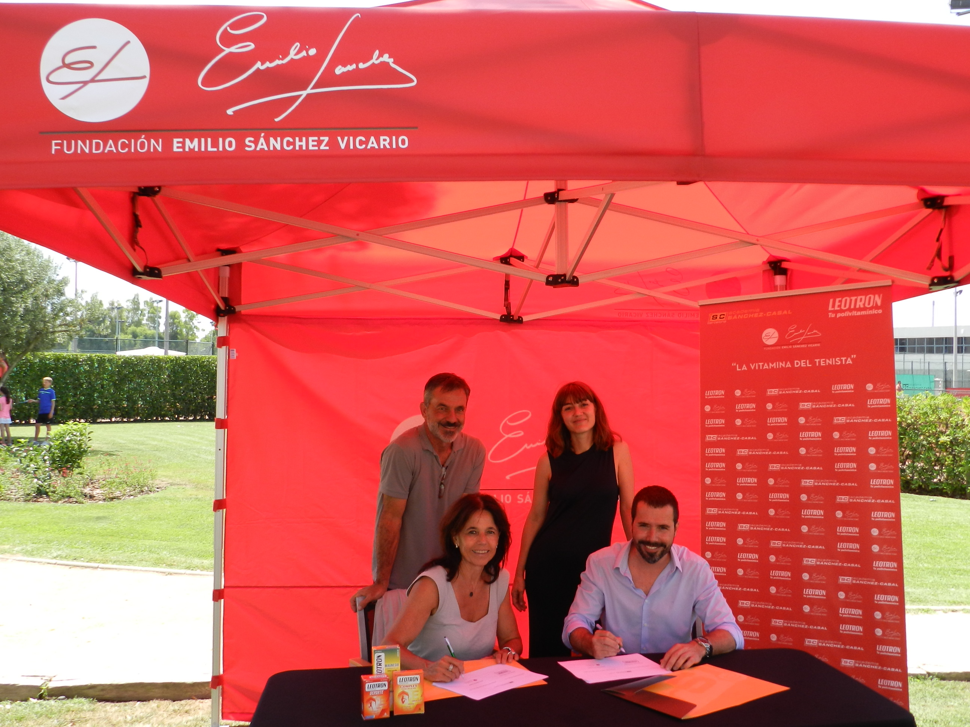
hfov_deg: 56.8
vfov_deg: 44.2
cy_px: 364
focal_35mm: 32
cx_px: 485
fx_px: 897
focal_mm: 5.6
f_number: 3.7
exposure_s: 1/400
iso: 160
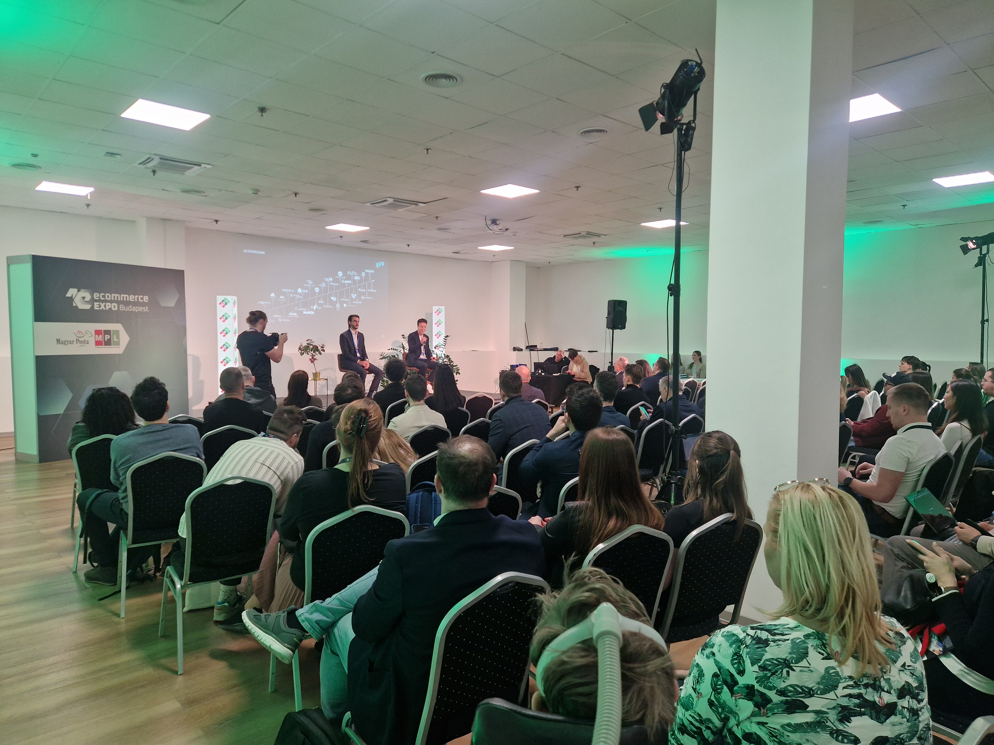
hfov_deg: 73.9
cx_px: 497
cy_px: 372
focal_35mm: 23
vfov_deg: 58.9
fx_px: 660
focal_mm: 5.4
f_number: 1.8
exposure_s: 1/100
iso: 200
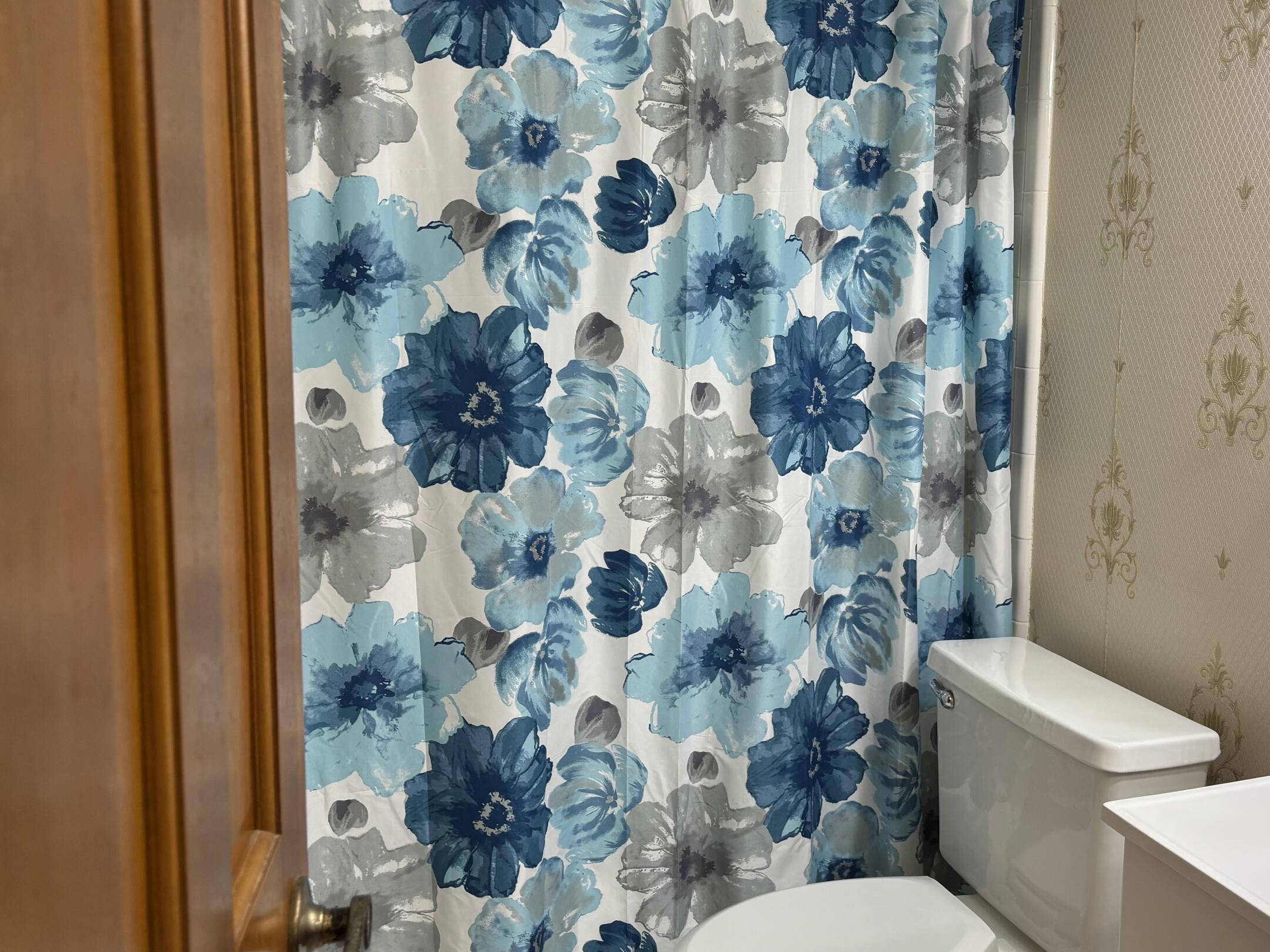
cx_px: 842
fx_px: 1321
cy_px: 423
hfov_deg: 50.5
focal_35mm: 36
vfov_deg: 39.6
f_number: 1.6
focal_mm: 5.96
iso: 80
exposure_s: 1/60
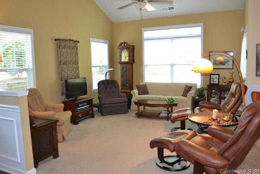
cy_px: 86
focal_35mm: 28
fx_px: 202
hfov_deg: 65.4
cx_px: 134
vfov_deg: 46.4
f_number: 3.5
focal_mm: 18
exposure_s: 1/60
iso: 900
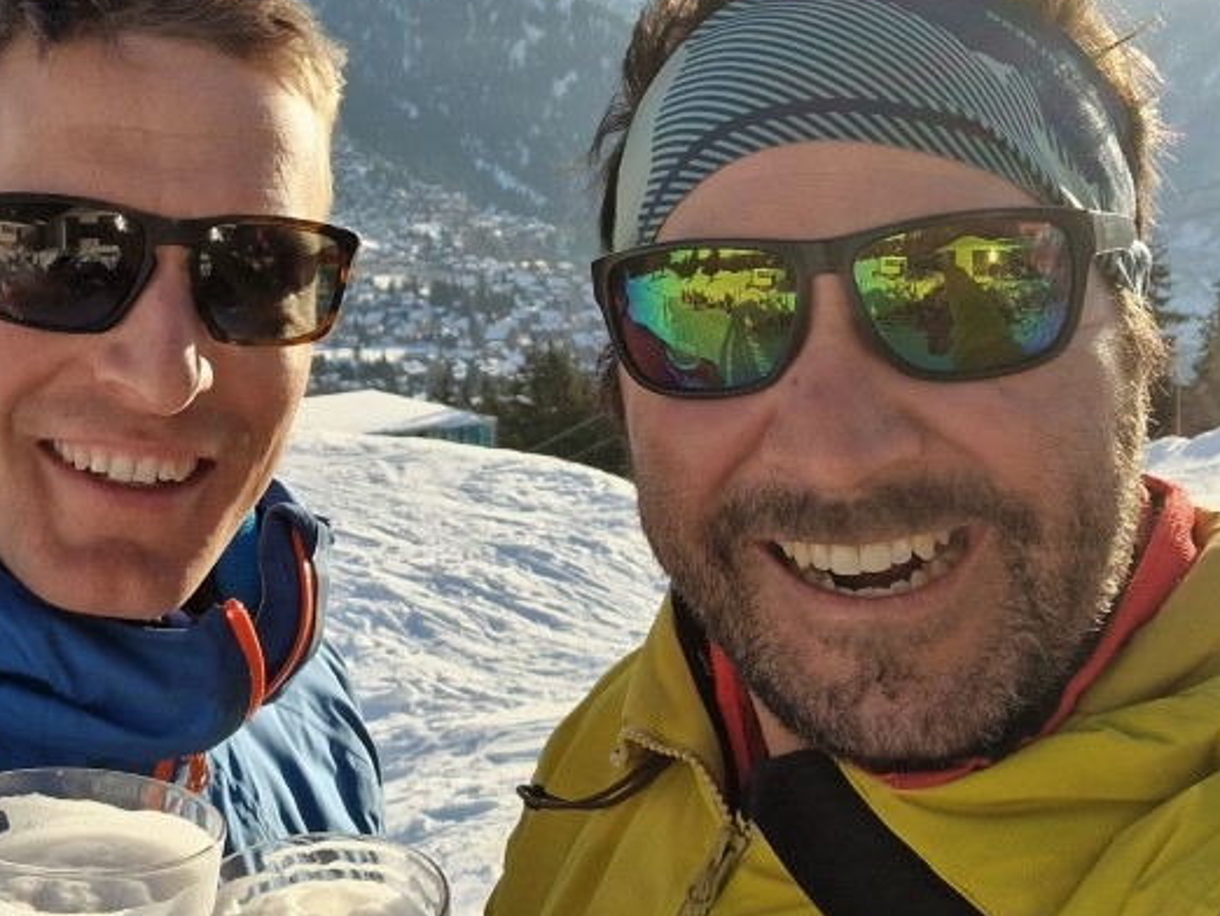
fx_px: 1728
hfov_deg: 37.4
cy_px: 264
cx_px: 236
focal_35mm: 49
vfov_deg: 29.4
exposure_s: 1/910
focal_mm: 3.3
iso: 50
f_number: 2.2
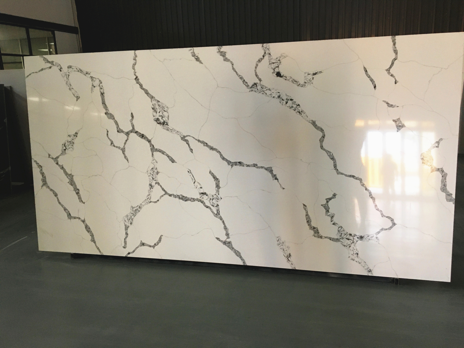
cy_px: 174
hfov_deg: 61.7
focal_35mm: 29
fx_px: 389
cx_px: 232
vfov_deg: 48.2
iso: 200
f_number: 2.2
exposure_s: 1/33
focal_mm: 4.15
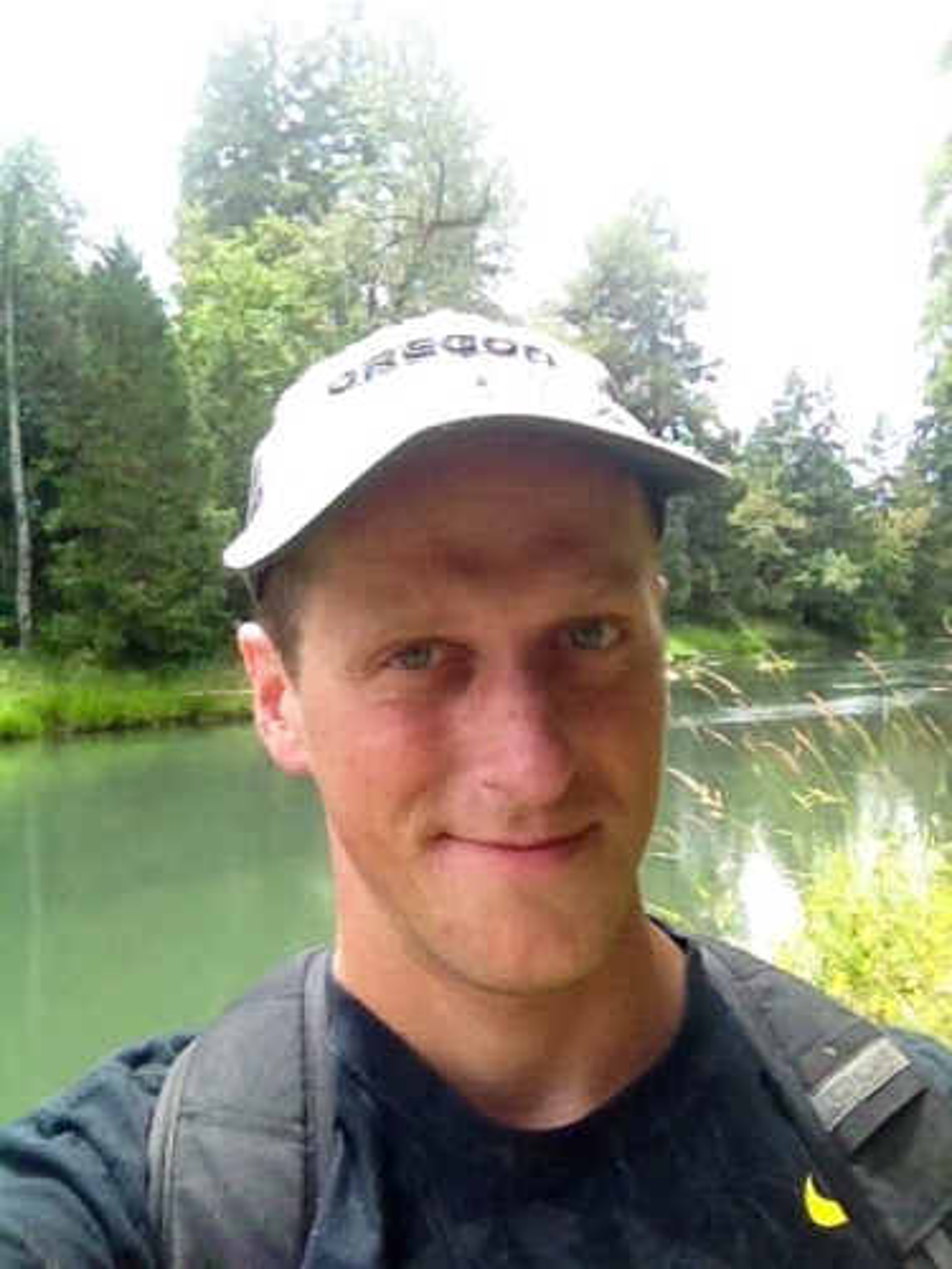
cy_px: 634
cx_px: 476
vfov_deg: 52.6
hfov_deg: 40.7
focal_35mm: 35
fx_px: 1283
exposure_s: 1/1062
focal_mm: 1.85
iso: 125
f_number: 2.4
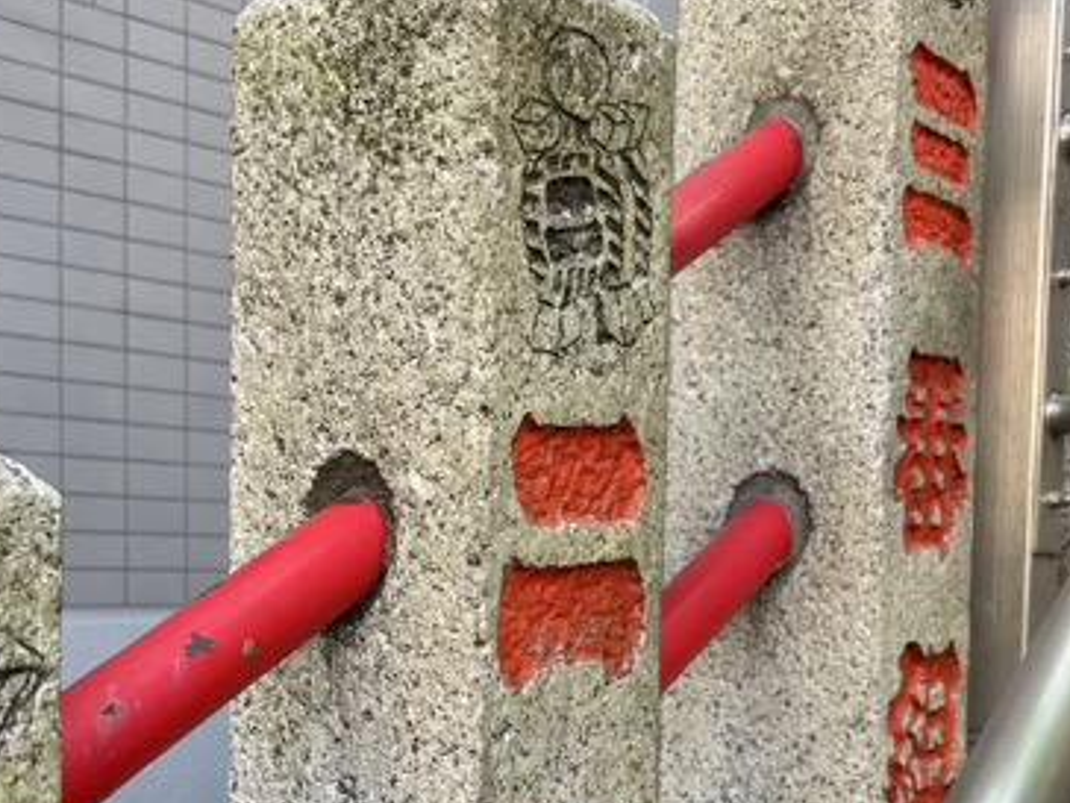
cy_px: 619
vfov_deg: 28.6
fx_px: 1546
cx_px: 420
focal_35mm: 50
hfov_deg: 38.0
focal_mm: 5.96
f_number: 1.6
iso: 40
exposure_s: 1/140
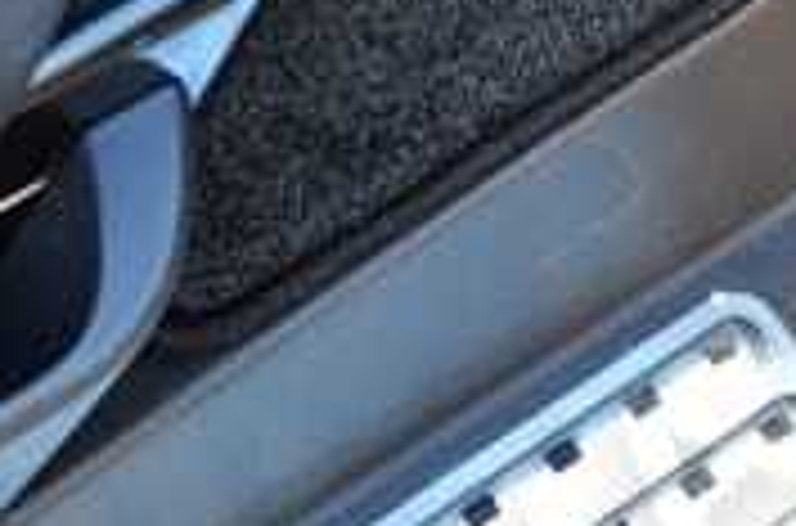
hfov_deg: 16.1
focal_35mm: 122
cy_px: -641
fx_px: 2690
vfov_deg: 10.1
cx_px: 998
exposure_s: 1/60
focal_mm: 18
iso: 500
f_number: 4
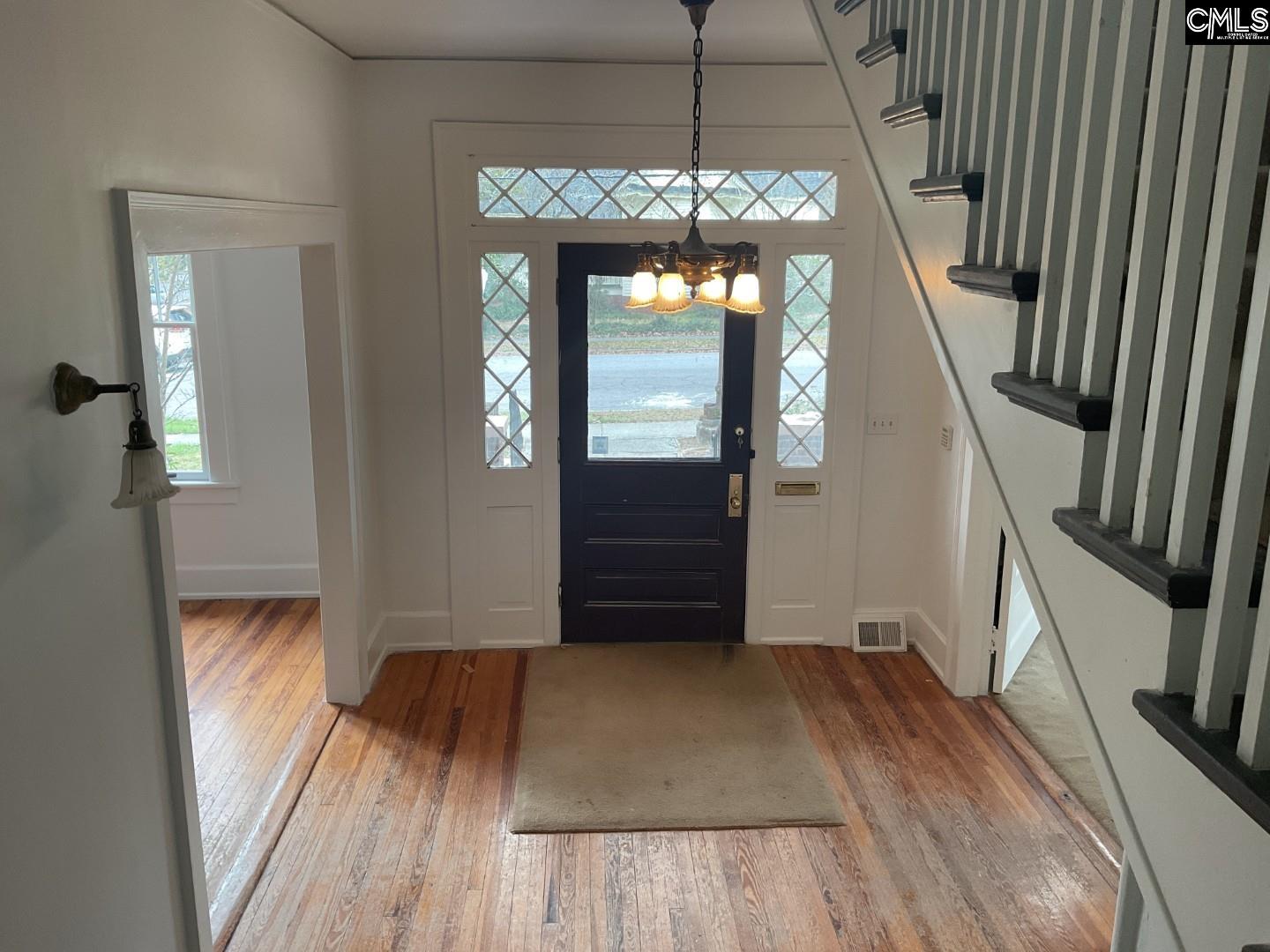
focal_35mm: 29
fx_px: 1064
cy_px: 476
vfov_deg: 48.2
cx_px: 635
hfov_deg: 61.7
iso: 64
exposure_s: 1/120
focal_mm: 3
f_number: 1.8
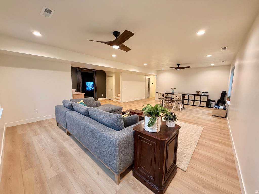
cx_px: 130
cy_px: 97
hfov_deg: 102.1
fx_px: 105
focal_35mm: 14
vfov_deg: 85.7
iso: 250
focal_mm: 2.22
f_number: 2.2
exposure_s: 1/60
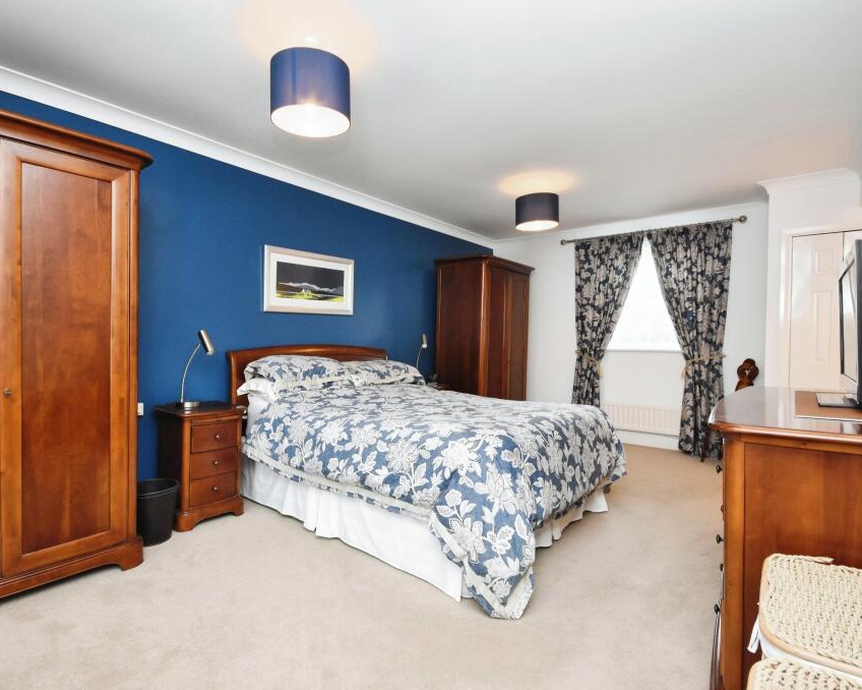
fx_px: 434
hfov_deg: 89.5
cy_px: 346
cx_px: 403
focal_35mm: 17
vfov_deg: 77.0
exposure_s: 1/30
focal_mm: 10
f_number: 8
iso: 1600
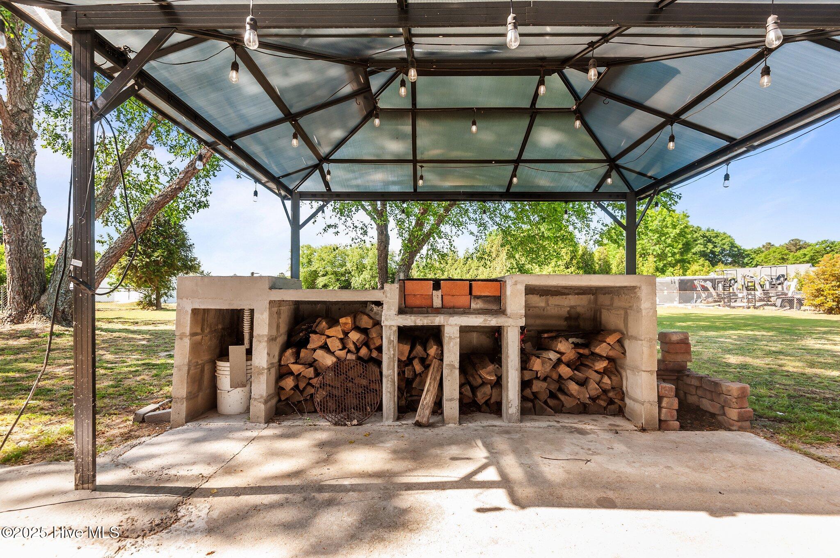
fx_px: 373
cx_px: 420
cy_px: 279
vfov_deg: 73.7
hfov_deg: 96.8
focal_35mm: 16
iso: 400
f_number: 7.1
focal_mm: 16
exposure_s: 1/200
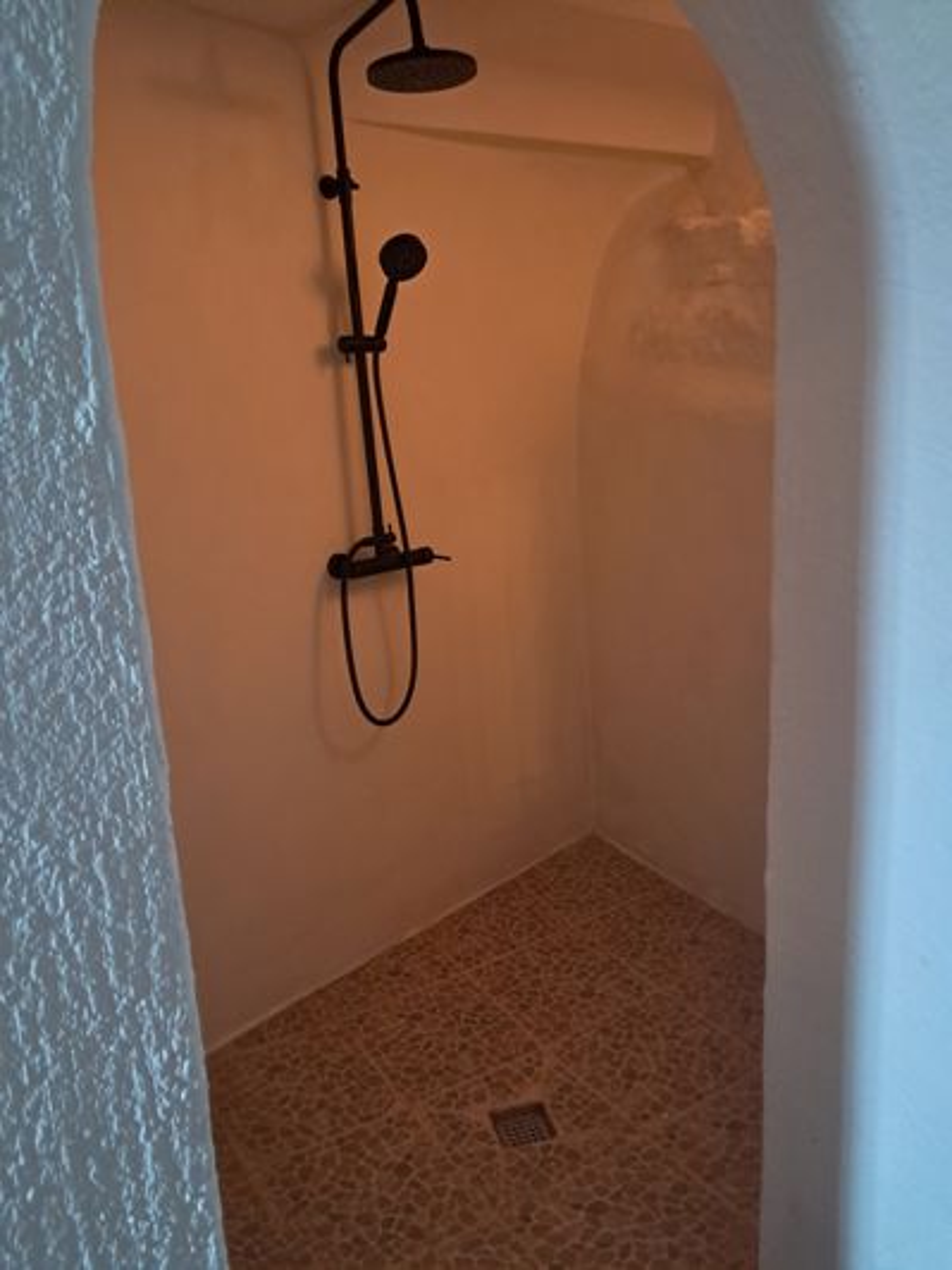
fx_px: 990
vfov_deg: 65.3
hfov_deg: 51.4
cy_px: 635
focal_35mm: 27
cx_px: 476
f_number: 1.8
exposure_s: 1/33
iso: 800
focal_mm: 4
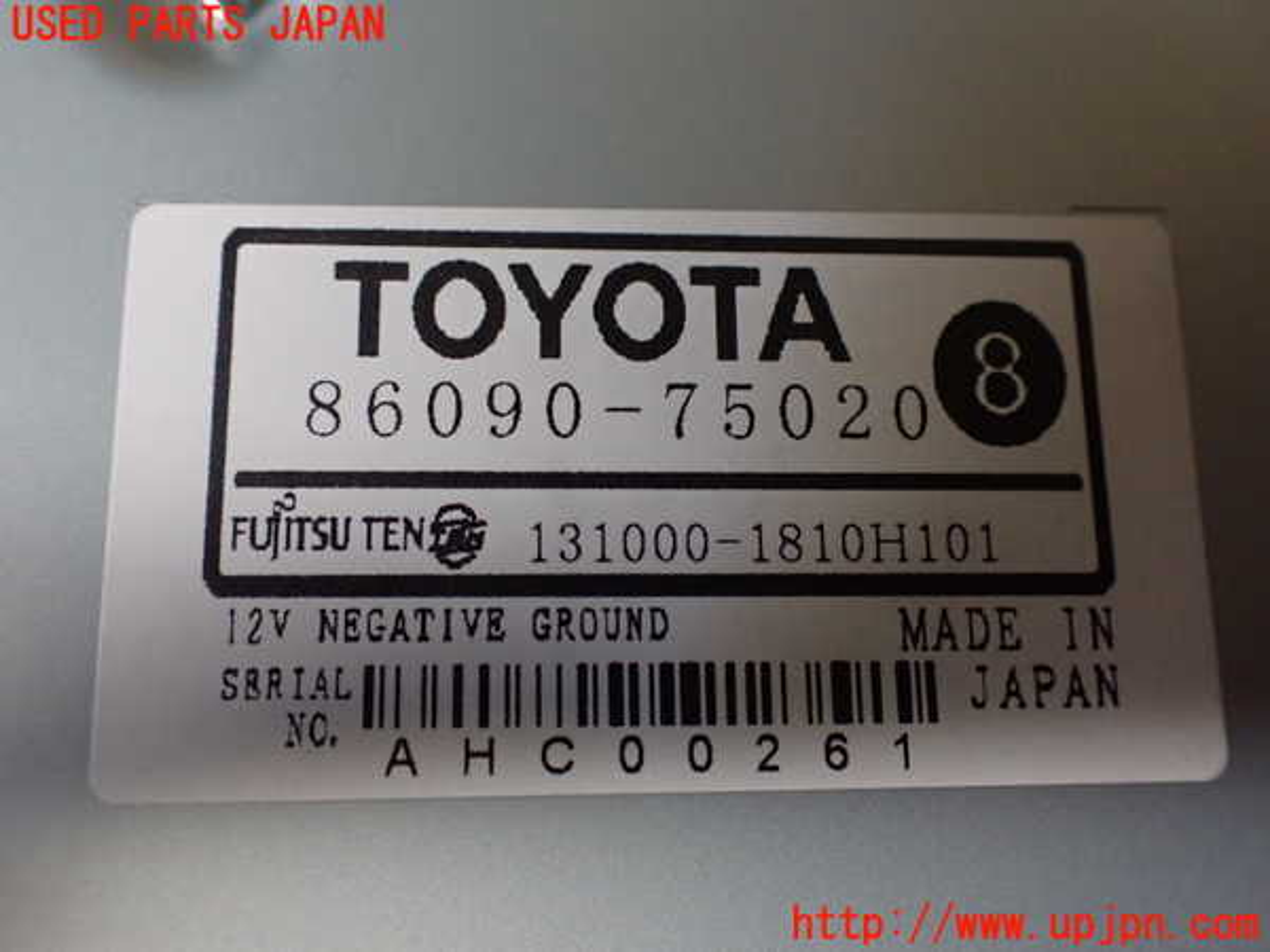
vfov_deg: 46.8
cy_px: 476
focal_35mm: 30
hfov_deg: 60.0
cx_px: 635
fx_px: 1101
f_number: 2.3
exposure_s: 1/80
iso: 800
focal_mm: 5.4
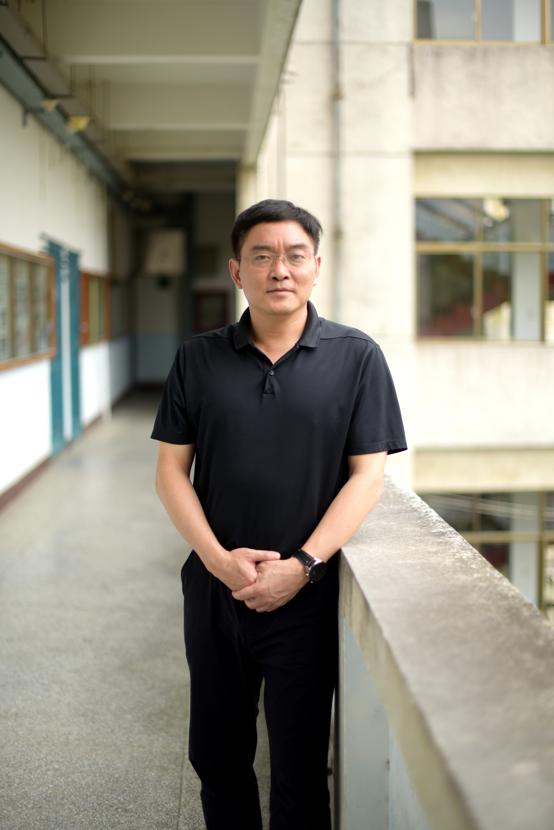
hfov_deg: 27.0
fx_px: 1153
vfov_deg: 39.6
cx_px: 277
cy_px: 415
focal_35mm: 50
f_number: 1.4
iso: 100
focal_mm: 50
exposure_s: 1/1000
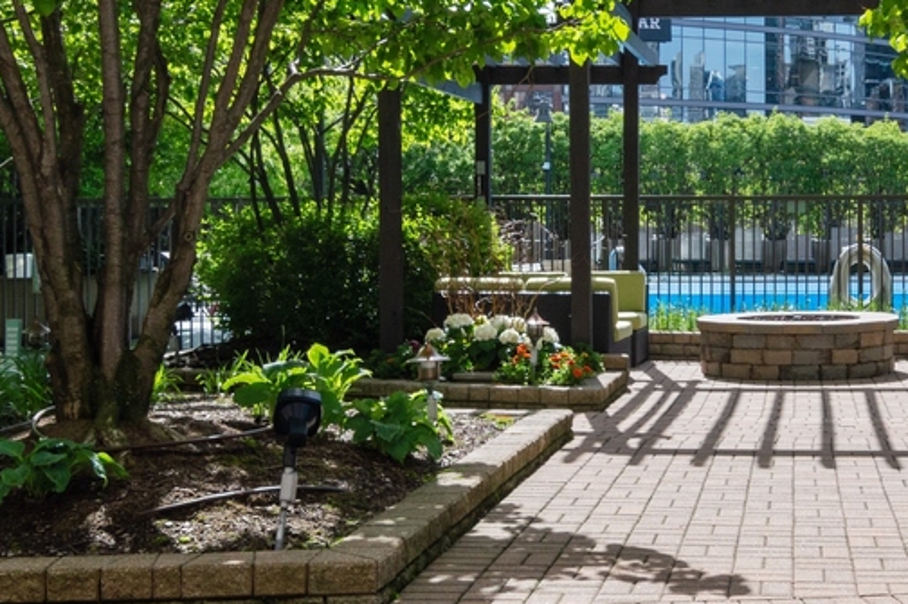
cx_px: 748
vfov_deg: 23.3
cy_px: 216
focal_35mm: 58
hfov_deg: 33.4
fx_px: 1461
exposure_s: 1/320
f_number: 8
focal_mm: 12
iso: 200
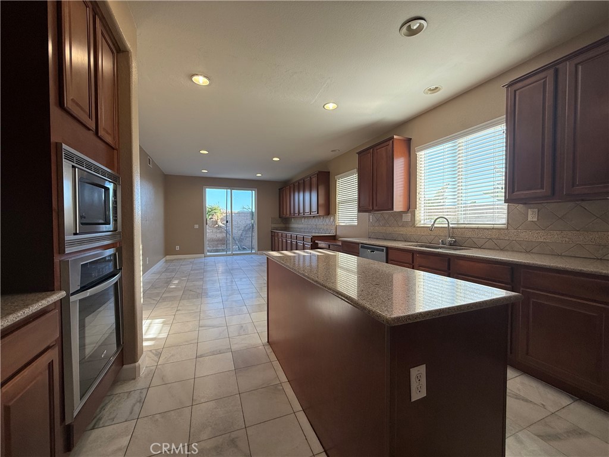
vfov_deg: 85.7
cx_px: 304
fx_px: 246
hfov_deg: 102.1
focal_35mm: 14
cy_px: 228
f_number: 2.2
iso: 80
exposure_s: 1/99
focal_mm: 2.22
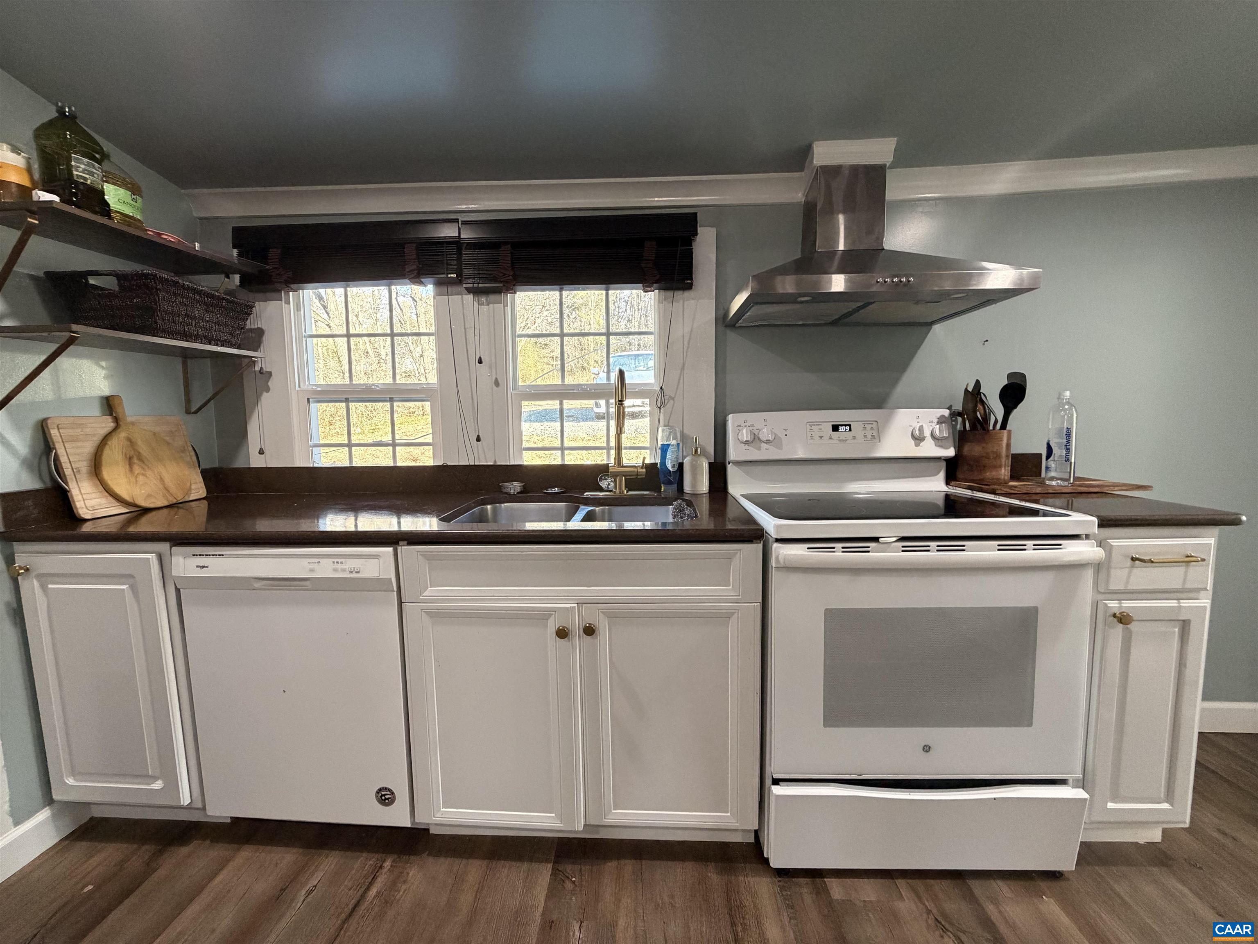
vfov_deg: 85.7
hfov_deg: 102.1
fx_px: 509
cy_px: 472
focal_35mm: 14
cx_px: 629
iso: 320
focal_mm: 2.22
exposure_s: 1/60
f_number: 2.2
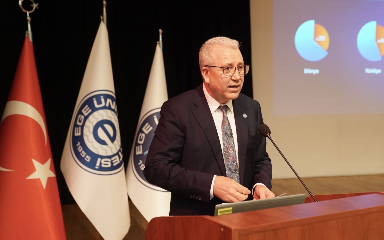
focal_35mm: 43
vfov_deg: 29.8
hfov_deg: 46.2
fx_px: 450
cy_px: 136
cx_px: 208
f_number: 3.2
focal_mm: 38
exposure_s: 1/200
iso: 5000
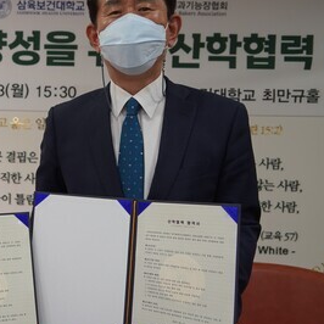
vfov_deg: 36.8
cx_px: 18
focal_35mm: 46
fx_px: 487
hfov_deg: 34.3
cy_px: 156
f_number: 4
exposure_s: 1/160
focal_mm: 24
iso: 1000
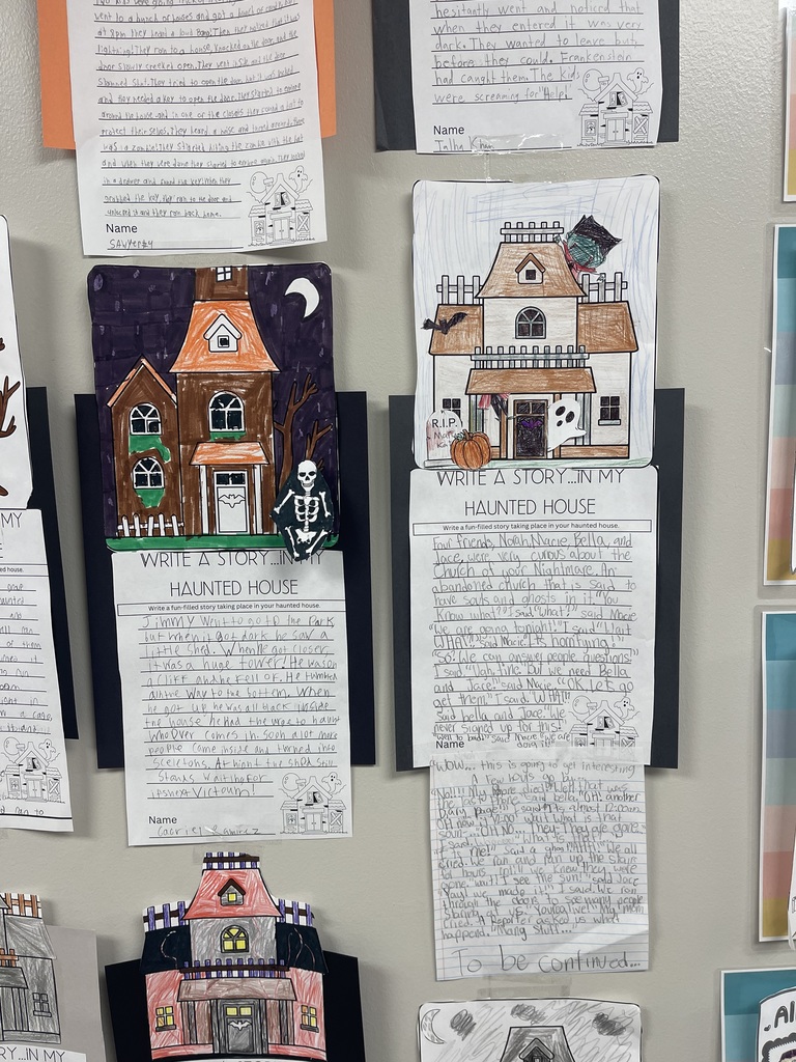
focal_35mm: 25
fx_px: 767
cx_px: 398
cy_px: 531
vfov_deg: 69.4
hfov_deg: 54.9
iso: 100
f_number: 1.6
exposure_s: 1/120
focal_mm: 5.1
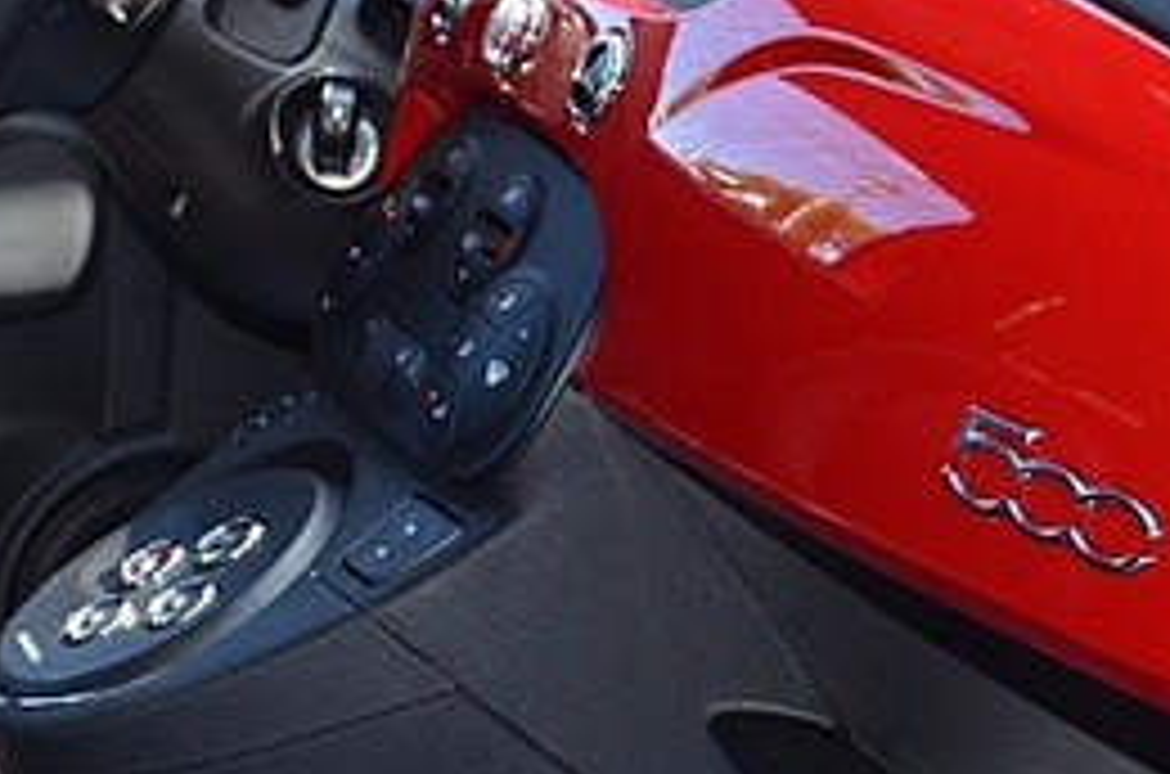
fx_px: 4312
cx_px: -518
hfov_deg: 14.5
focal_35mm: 133
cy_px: 572
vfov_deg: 10.2
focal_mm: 18
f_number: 3.5
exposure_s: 1/125
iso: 280
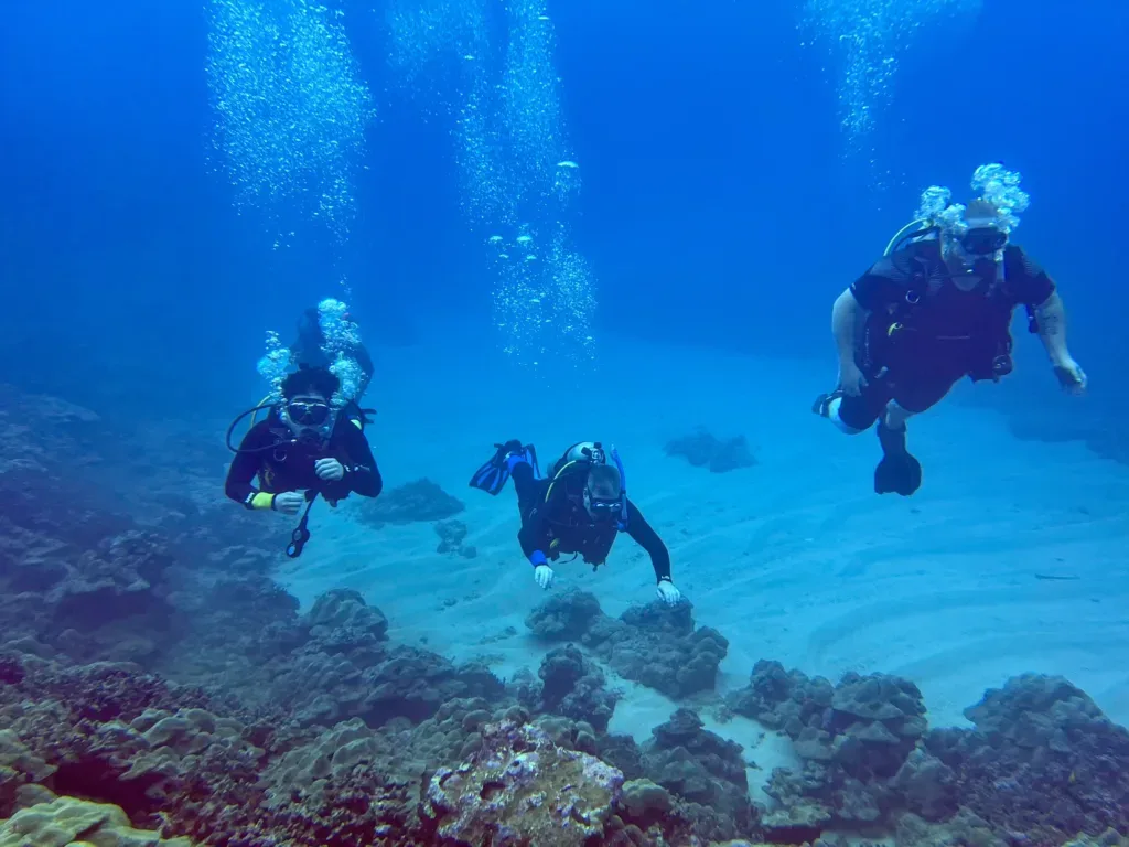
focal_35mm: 26
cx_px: 564
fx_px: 848
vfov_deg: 53.1
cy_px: 424
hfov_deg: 67.3
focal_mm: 5.7
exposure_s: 1/121
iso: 100
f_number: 1.5
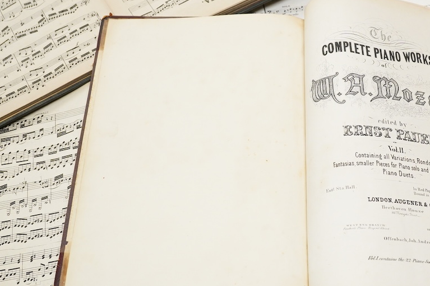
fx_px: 788
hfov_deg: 30.2
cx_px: 303
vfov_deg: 20.6
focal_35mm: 66
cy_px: 151
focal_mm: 30
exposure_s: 1/250
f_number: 9
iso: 2500
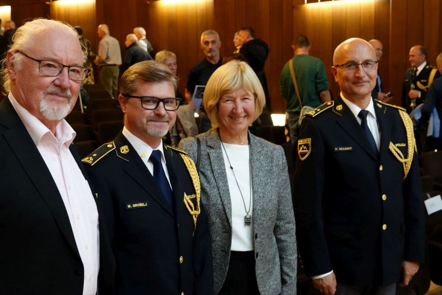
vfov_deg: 27.0
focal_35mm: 50
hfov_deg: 39.6
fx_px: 614
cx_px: 221
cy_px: 148
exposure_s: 1/50
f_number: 3.2
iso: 3200
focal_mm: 18.21
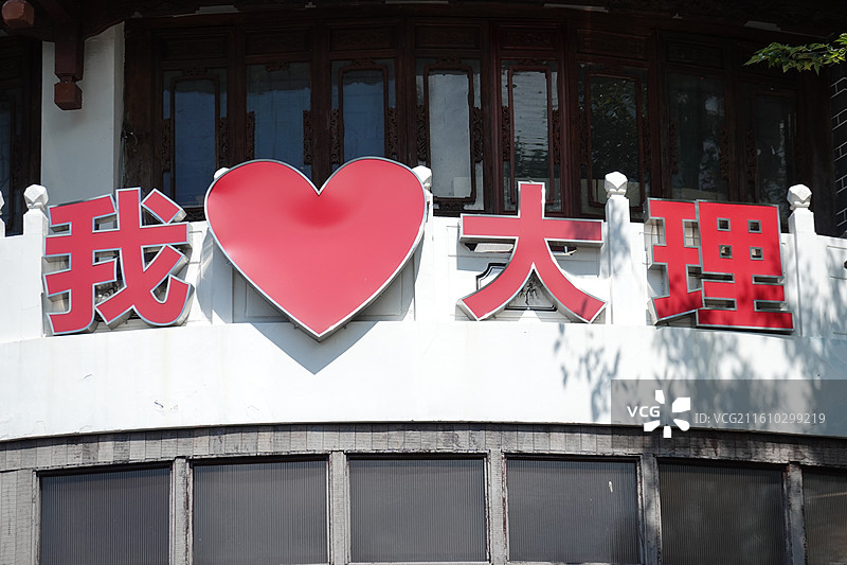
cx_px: 424
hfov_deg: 14.5
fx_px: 3340
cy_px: 282
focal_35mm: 142
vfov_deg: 9.7
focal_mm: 51.61
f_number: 4.5
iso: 125
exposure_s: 1/800
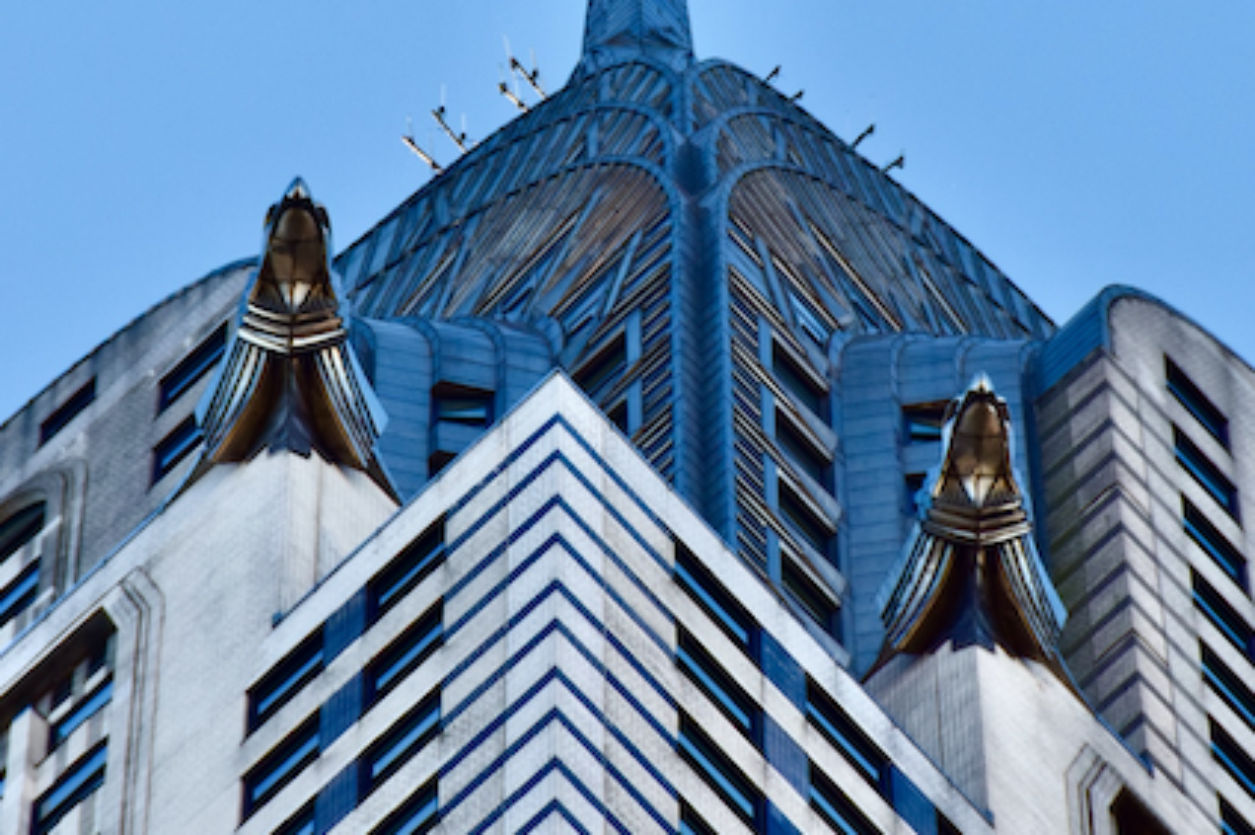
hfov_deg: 3.9
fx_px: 18496
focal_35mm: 531
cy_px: 169
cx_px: 607
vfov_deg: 2.6
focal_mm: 200
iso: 400
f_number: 6.3
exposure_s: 1/1000
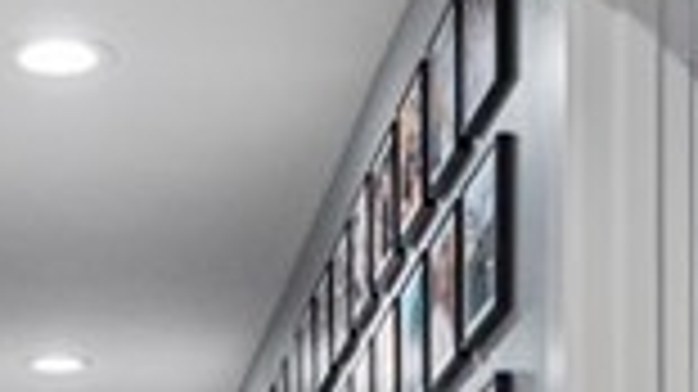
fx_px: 2053
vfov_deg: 10.2
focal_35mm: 111
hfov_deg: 19.0
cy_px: 755
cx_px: 99
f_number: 2.8
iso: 400
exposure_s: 1/100
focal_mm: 16
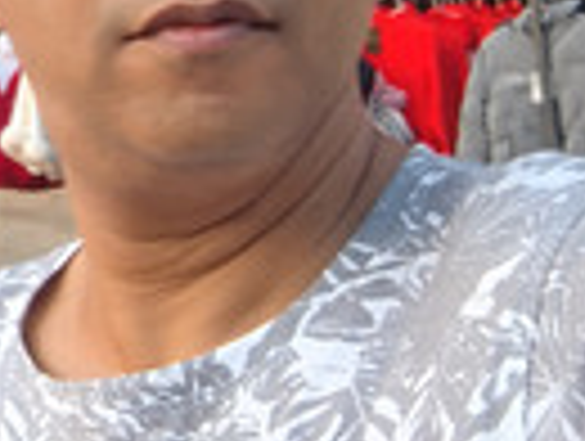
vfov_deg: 14.1
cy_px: -182
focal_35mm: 100
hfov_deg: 17.1
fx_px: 1693
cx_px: -374
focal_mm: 2.79
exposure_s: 1/33.3
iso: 50
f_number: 2
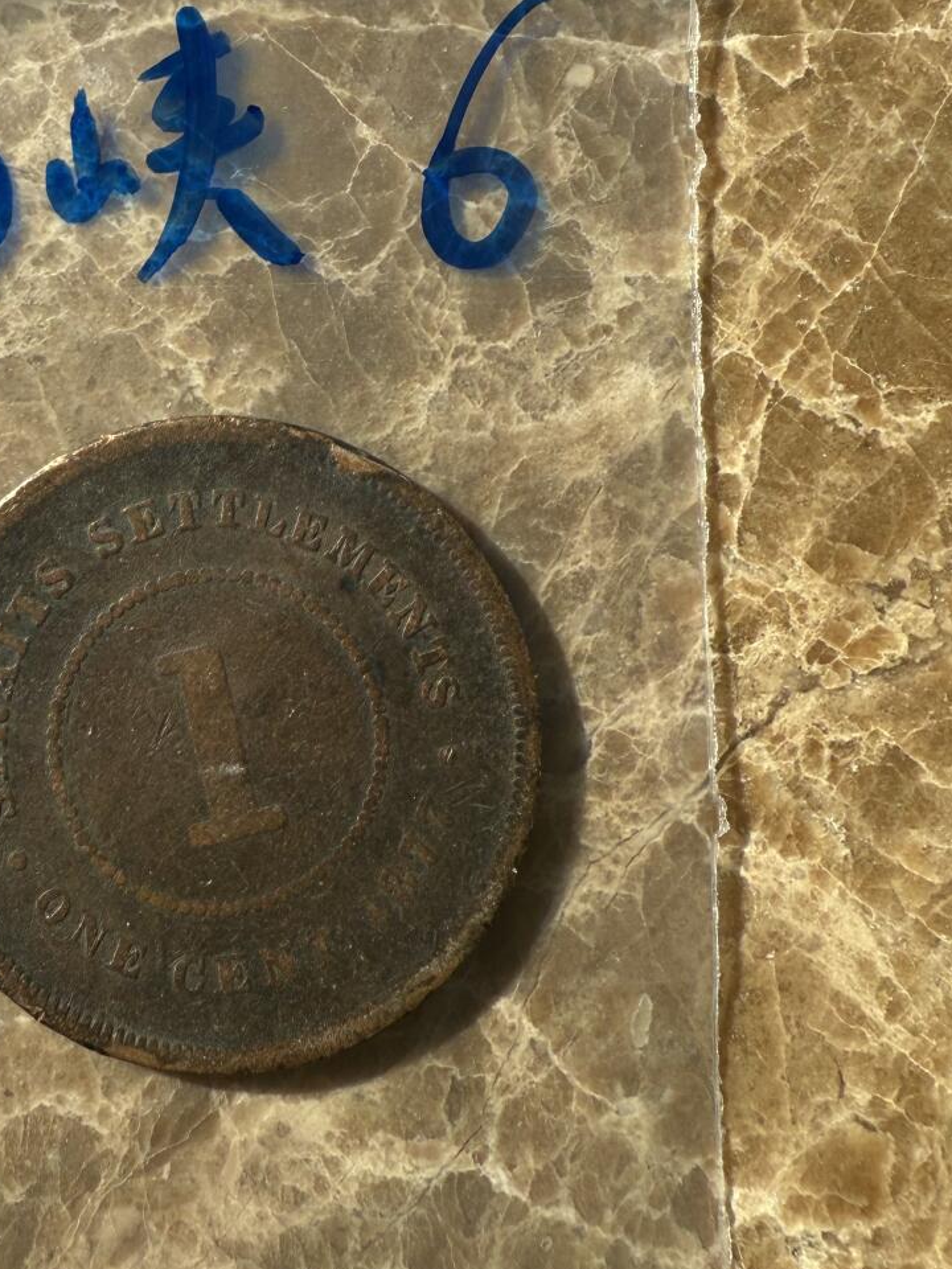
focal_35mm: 45
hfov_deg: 31.3
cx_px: 177
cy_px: 427
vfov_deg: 41.6
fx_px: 1650
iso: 40
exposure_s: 1/801
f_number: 2.2
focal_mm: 2.22
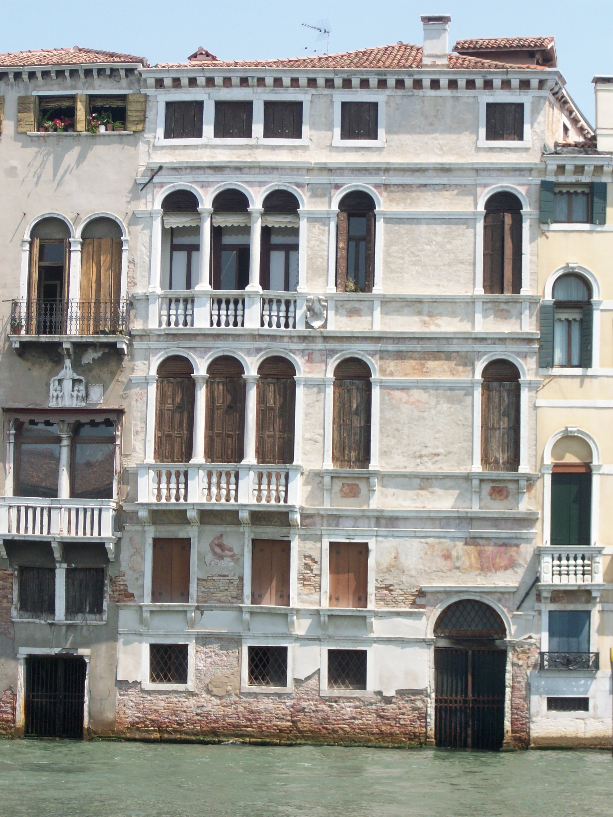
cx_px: 306
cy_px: 408
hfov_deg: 14.5
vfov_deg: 19.3
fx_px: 2408
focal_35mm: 102
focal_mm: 17.1
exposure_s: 1/267
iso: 64
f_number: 5.1
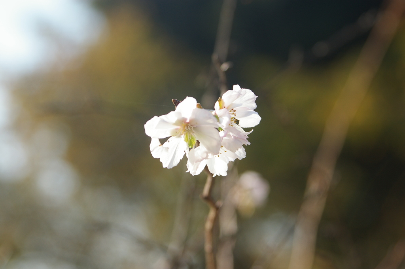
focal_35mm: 158
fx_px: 1770
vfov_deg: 8.7
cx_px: 202
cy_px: 134
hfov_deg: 13.1
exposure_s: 1/350
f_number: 8
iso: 200
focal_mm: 105
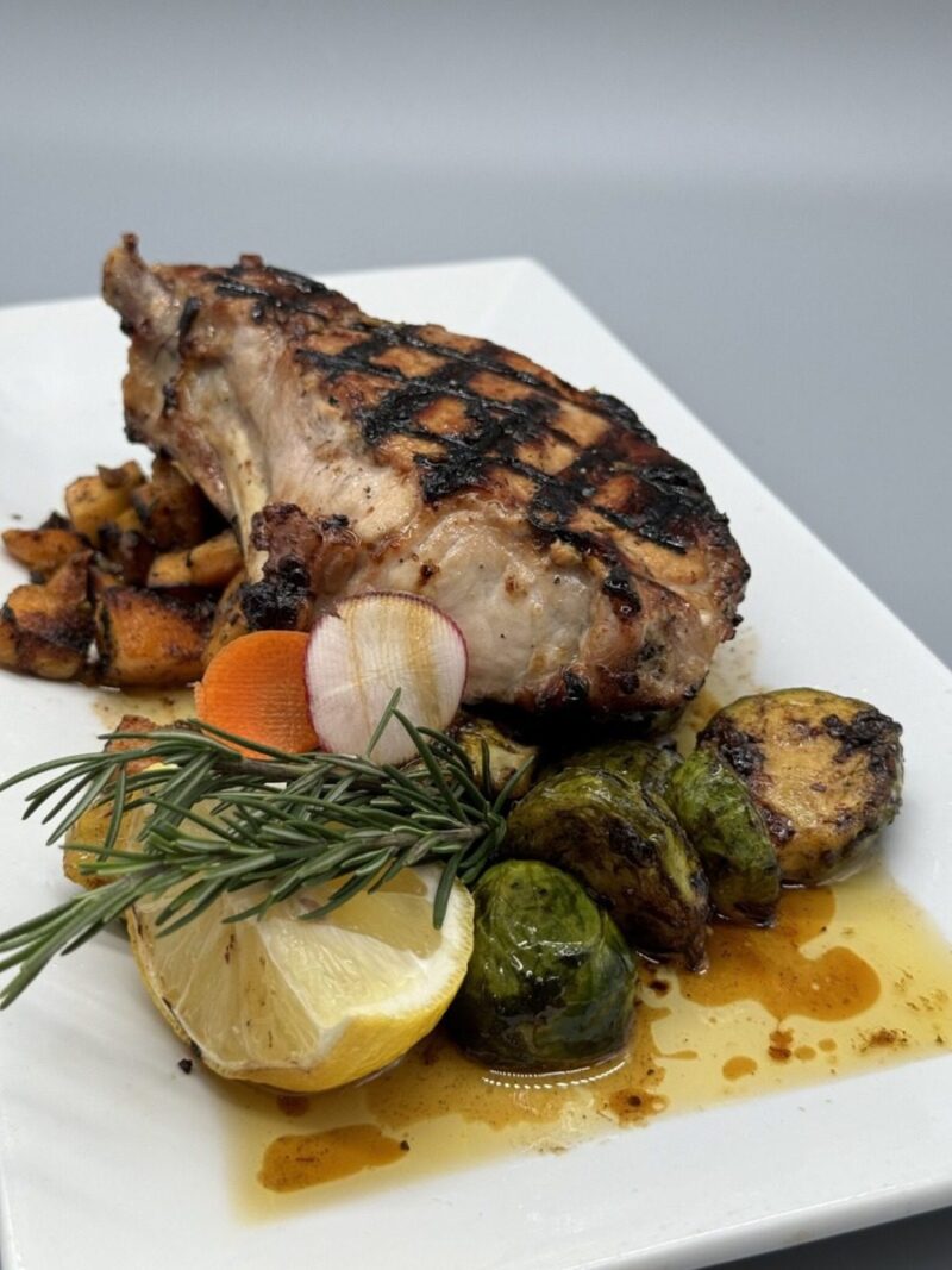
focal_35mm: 48
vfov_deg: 39.7
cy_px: 635
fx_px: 1760
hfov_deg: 30.3
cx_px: 476
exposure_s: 1/204
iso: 50
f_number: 1.78
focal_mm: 6.76
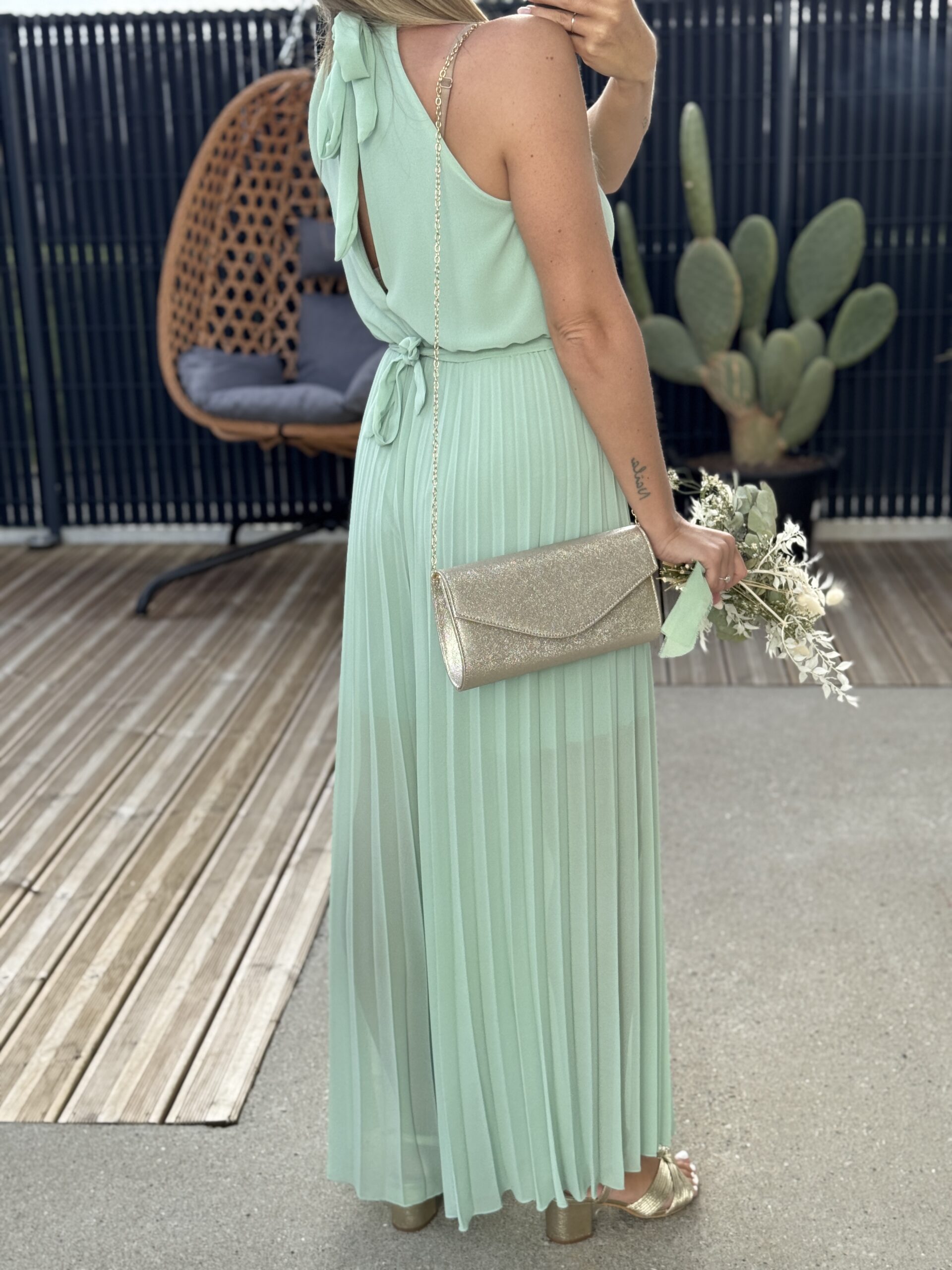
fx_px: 1760
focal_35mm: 48
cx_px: 476
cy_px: 635
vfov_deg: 39.7
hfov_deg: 30.3
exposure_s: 1/1215
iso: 64
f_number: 1.78
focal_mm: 6.76
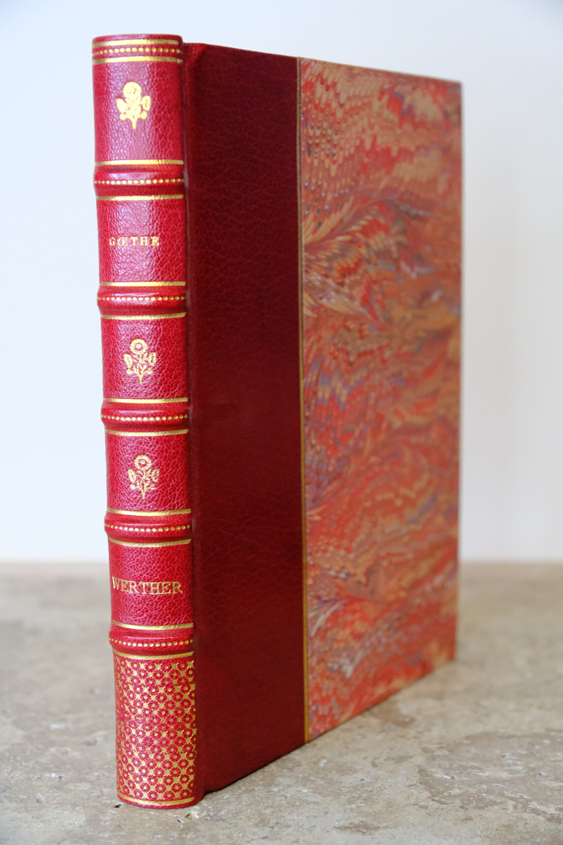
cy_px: 422
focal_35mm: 60
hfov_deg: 22.6
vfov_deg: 33.4
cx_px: 282
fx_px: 1407
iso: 5000
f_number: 4
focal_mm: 39.7
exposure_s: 1/110
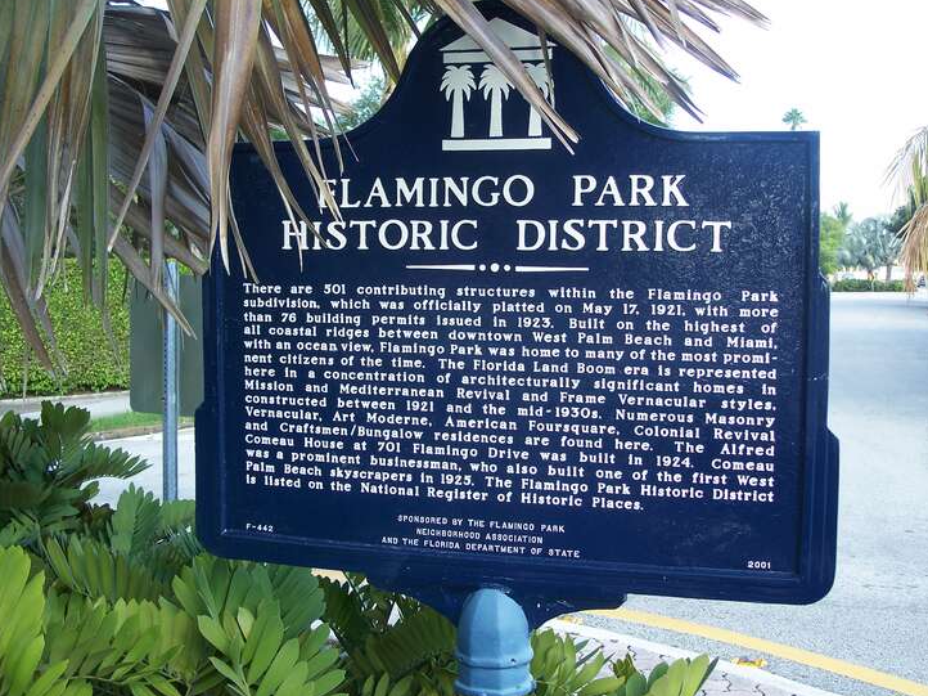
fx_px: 1099
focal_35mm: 41
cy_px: 324
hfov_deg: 45.8
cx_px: 483
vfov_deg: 35.1
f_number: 2.8
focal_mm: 7.8
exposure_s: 1/100
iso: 64
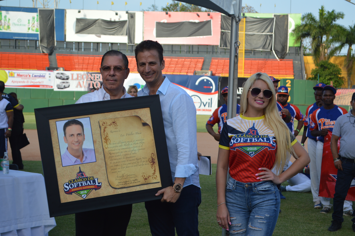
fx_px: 709
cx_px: 178
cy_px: 118
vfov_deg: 18.9
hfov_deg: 28.1
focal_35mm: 72
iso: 100
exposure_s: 1/160
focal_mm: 48
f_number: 6.3
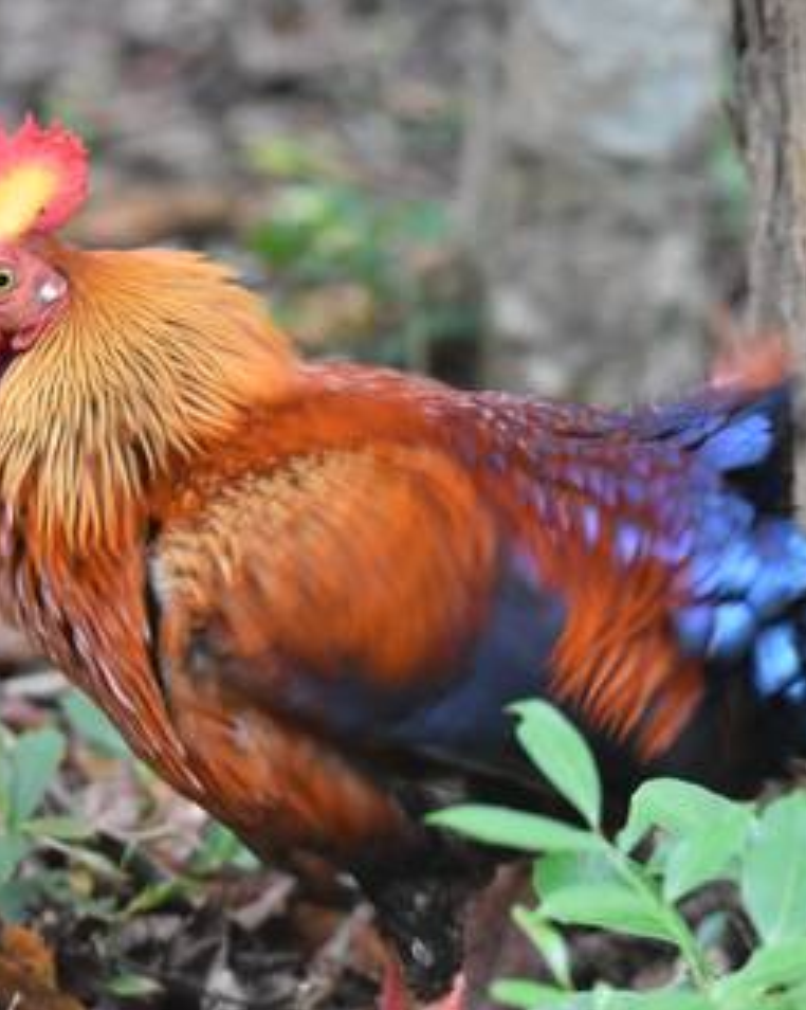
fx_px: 14804
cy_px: 505
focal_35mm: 496
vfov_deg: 3.9
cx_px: 171
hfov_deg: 3.1
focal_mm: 350
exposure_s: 1/125
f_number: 6
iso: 5000
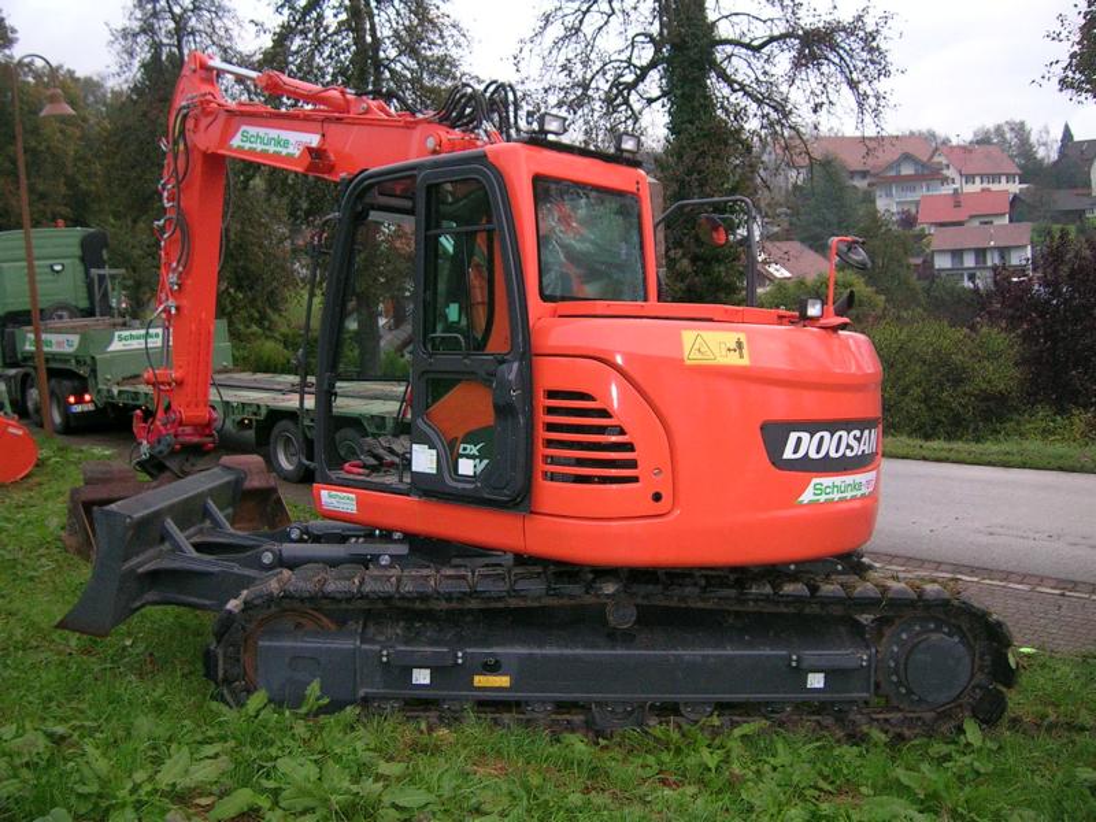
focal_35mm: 35
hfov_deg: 52.6
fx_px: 1108
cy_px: 411
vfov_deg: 40.7
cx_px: 548
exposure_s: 1/60.1
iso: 161
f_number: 2.8
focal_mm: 5.4
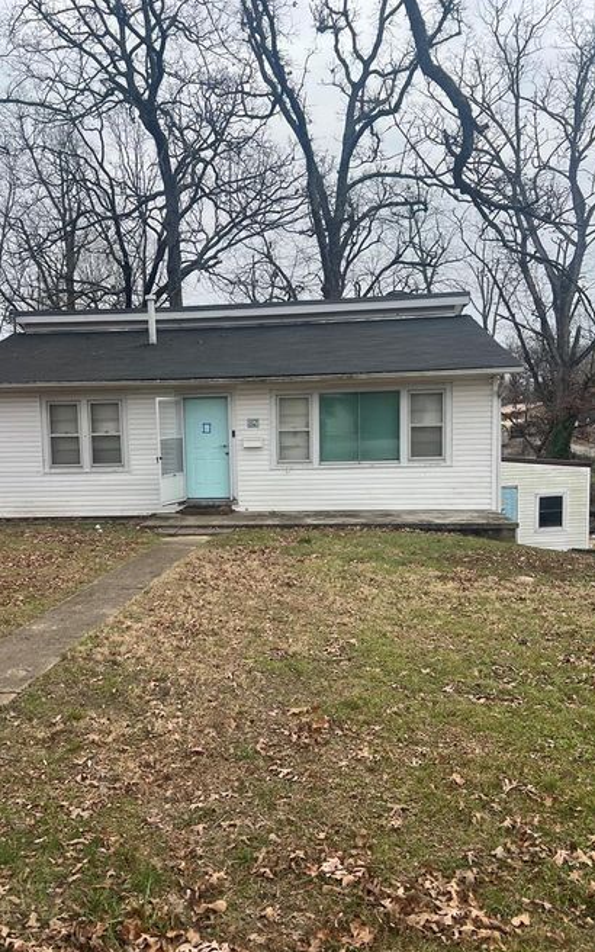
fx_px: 726
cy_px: 472
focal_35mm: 28
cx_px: 235
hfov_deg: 44.3
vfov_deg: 66.5
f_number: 1.5
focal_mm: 5.7
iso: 50
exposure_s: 1/1808
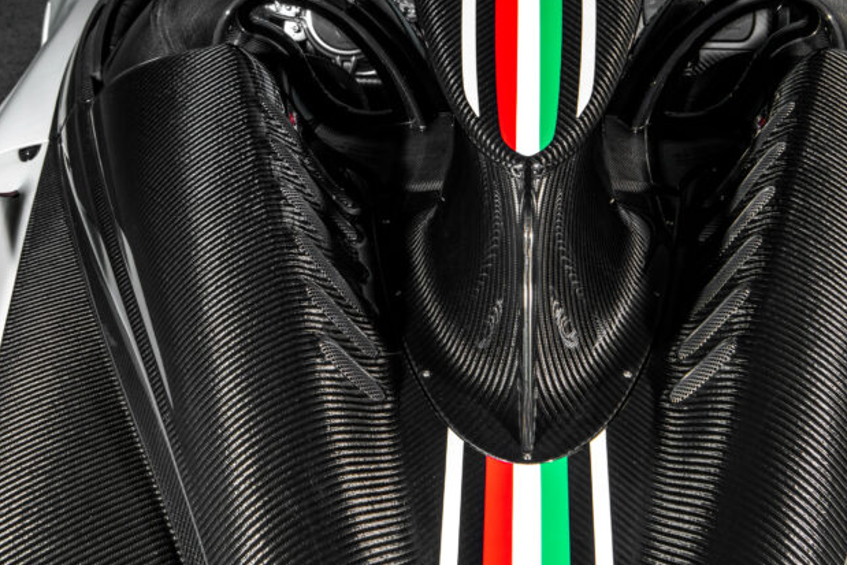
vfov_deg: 15.8
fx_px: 2024
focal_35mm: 86
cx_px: 532
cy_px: 166
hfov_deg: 23.6
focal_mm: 52
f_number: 11
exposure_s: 1/125
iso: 160
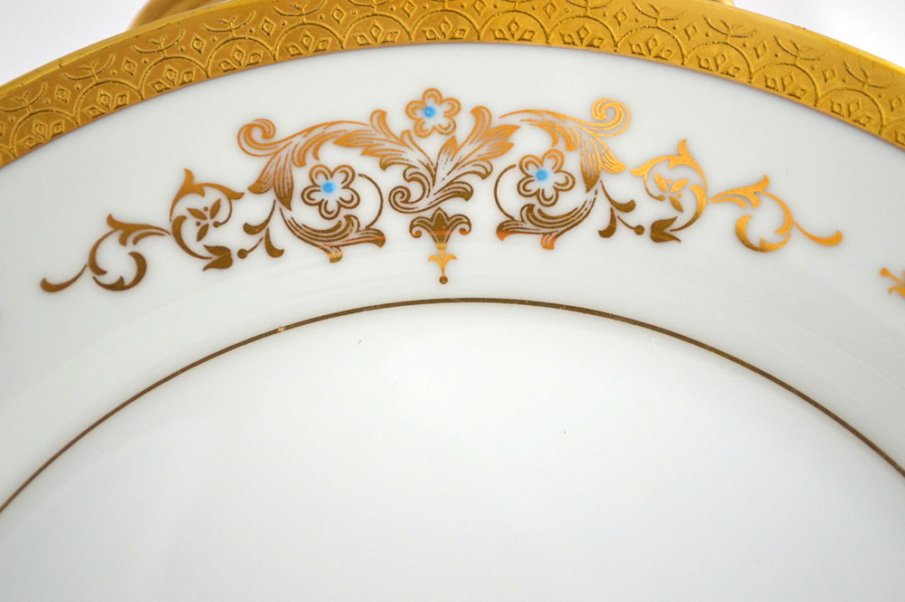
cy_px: 301
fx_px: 1884
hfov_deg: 27.0
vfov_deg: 18.2
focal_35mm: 75
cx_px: 452
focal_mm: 50
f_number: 5.6
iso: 400
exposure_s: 1/60
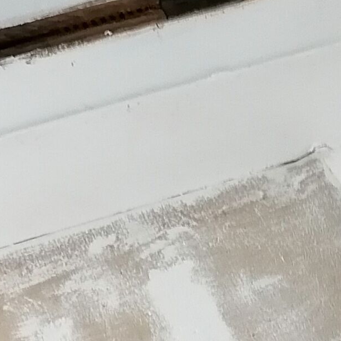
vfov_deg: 11.5
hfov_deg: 11.5
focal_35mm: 150
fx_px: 1672
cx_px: 366
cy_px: 326
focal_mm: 5.4
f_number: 1.8
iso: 160
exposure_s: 1/33.3
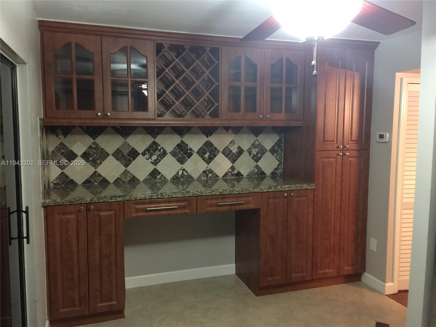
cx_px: 218
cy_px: 164
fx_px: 365
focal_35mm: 29
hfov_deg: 61.7
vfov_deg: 48.2
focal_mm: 4.15
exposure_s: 1/4
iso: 100
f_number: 2.2
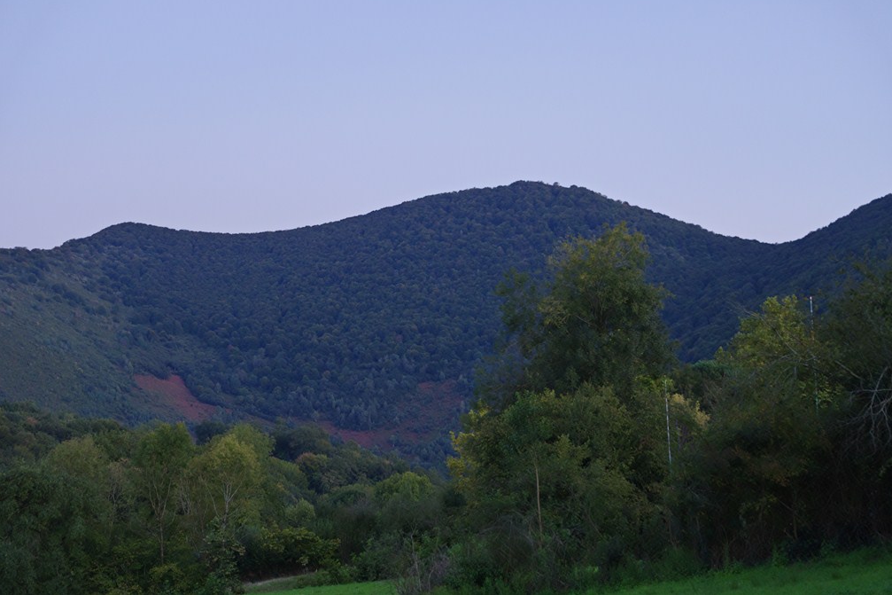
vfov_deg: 23.0
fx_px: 1462
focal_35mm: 59
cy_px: 293
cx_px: 453
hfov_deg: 33.9
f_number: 5
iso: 2000
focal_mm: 58
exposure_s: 1/60
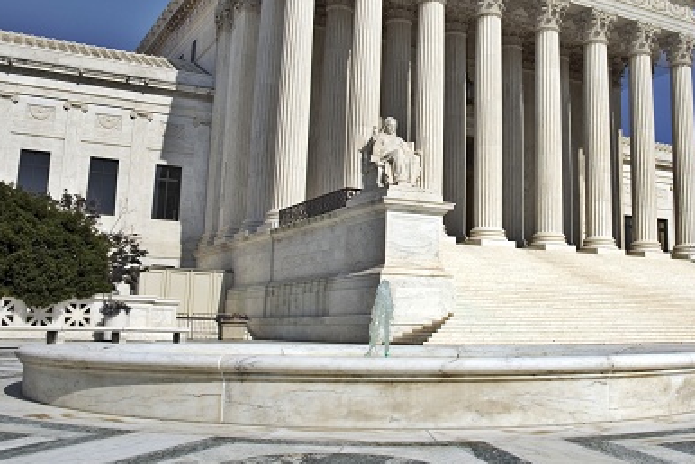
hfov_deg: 45.1
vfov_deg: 31.7
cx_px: 502
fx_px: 811
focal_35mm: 42
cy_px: 156
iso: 100
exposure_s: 1/160
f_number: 13
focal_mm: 18
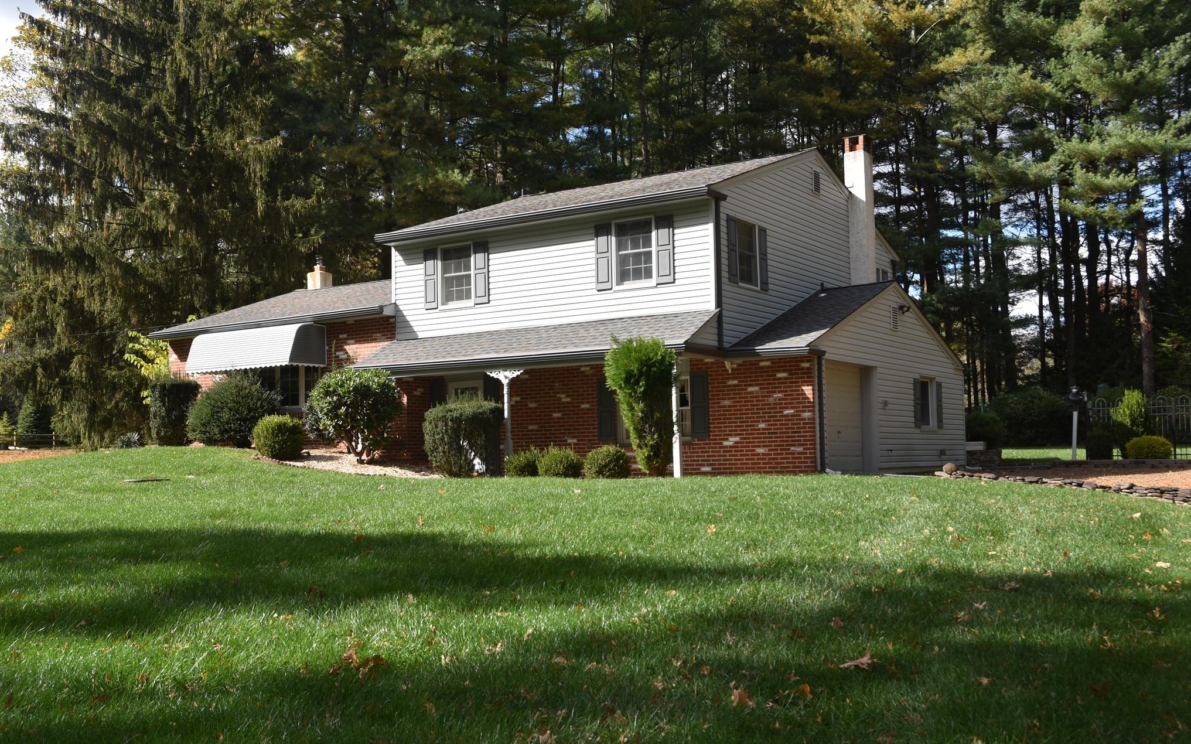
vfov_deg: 33.1
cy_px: 393
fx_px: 1250
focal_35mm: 39
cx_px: 596
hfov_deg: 50.9
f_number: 7.1
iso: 100
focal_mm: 25
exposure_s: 1/200
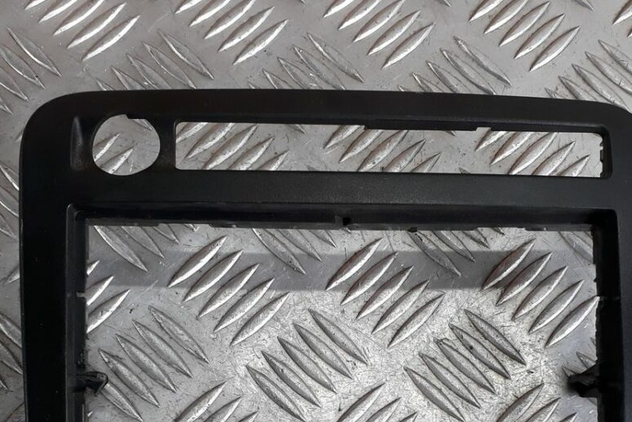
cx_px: 323
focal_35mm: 51
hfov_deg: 38.9
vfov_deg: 25.2
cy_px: 424
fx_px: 895
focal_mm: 3.6
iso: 80
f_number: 1.9
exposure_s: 1/33
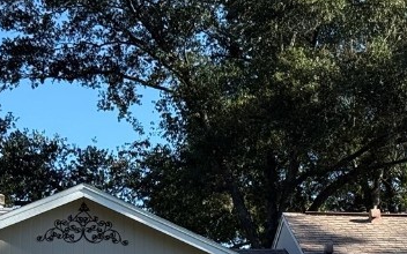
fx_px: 1642
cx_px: 274
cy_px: 423
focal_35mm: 148
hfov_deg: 14.1
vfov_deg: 8.6
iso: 64
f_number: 1.78
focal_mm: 6.76
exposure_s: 1/2342
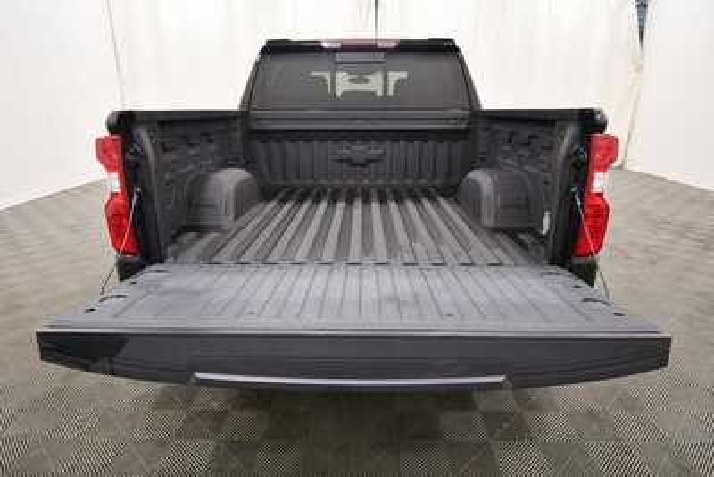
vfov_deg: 57.3
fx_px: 436
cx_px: 357
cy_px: 238
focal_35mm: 22
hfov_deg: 78.6
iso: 1400
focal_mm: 15
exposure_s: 1/125
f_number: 5
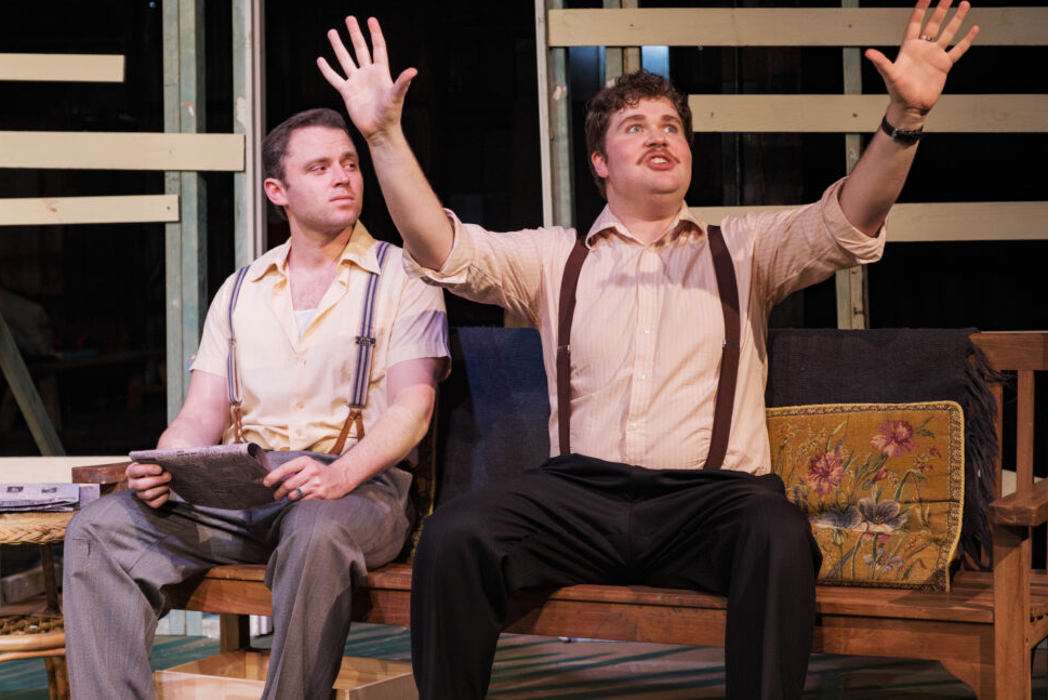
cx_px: 522
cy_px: 358
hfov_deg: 27.0
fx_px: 2184
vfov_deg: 18.2
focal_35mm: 75
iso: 320
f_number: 4
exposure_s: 1/125
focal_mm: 47
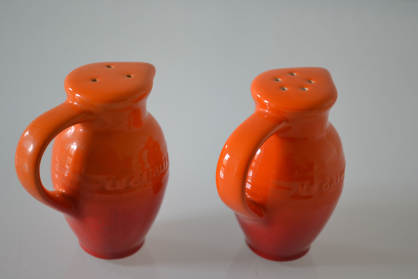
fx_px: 801
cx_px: 209
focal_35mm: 69
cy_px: 140
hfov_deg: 29.2
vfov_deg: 19.7
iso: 800
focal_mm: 46
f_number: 5.3
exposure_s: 1/15
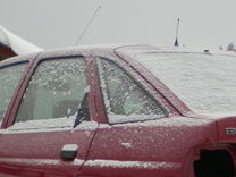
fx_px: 798
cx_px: 174
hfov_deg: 16.8
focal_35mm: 117
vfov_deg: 12.5
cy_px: 179
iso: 50
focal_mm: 6.3
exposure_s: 1/236
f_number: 3.1
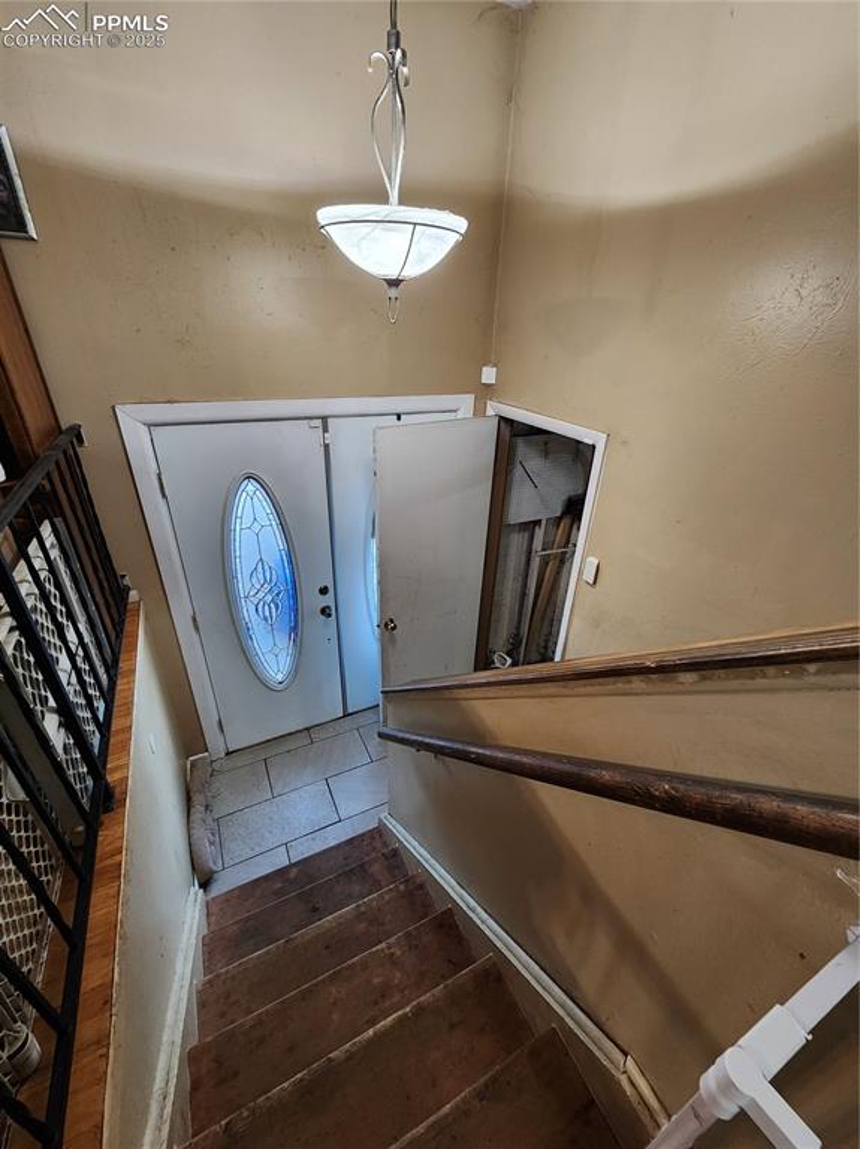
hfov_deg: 89.9
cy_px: 574
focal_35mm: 13
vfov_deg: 106.2
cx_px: 430
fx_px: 431
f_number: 2.2
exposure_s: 1/30
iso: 320
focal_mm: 2.2
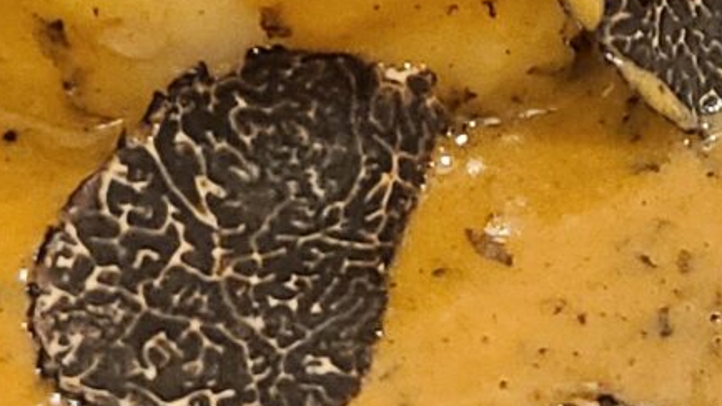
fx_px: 3197
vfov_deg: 7.1
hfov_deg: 12.7
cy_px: -344
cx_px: 777
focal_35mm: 167
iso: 640
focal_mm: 5.4
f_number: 1.8
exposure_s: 1/25
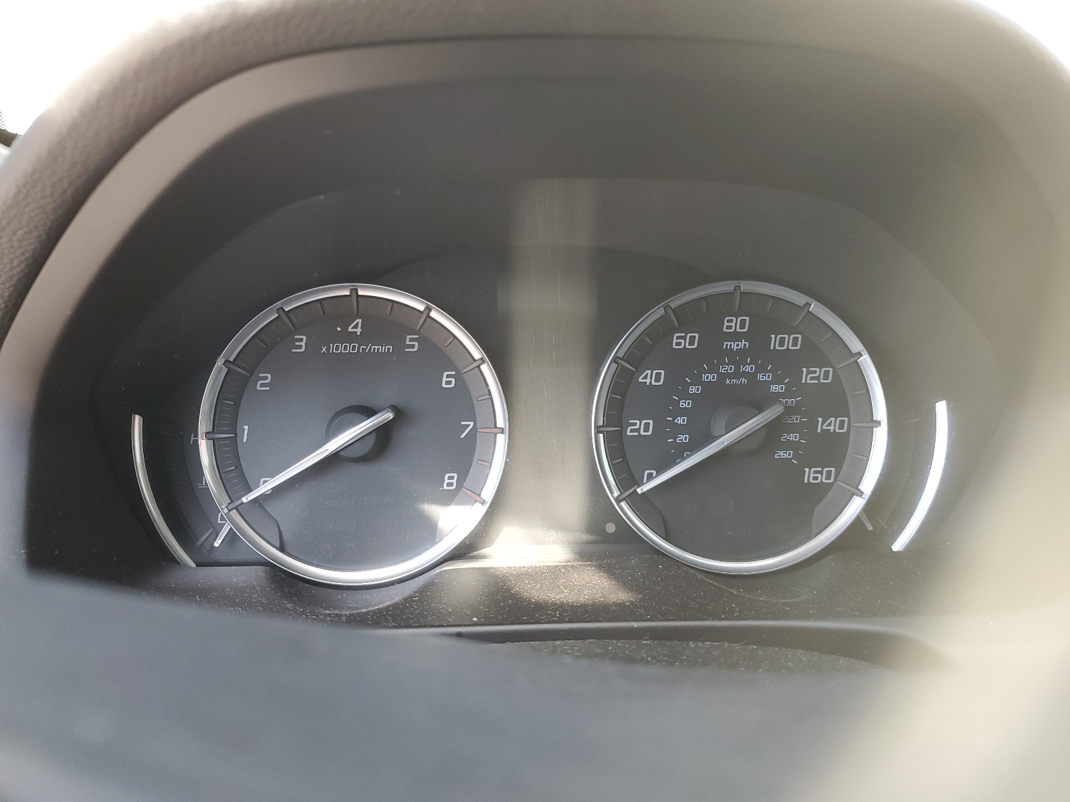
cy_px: 401
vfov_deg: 53.1
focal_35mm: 26
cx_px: 535
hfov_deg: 67.3
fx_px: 804
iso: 77
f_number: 1.5
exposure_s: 1/120
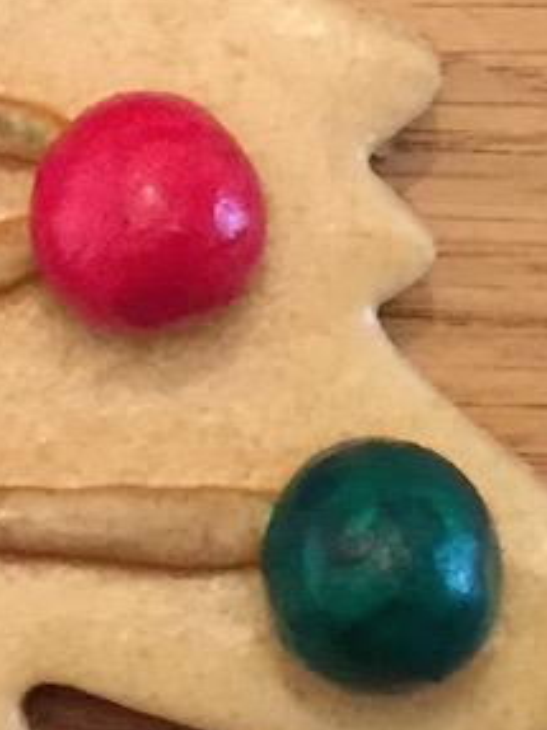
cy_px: -210
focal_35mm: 108
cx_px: -260
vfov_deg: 17.2
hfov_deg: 13.0
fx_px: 2277
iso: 250
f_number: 2.2
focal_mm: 4.15
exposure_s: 1/20
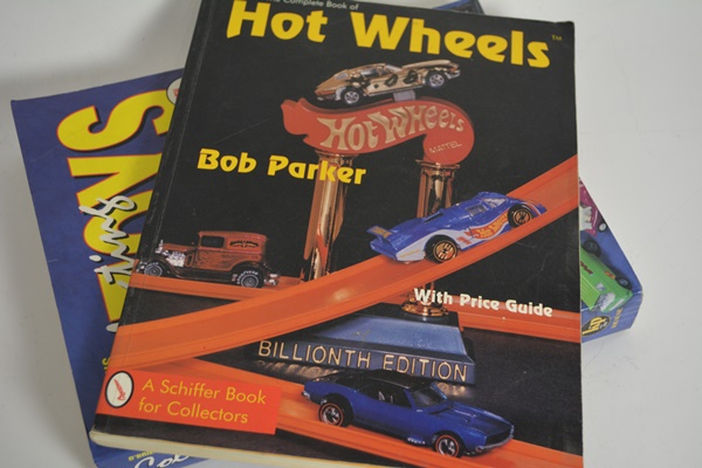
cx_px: 351
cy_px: 234
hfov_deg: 37.9
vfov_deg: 25.8
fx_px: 1024
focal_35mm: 52
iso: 640
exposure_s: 1/60
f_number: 5
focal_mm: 35
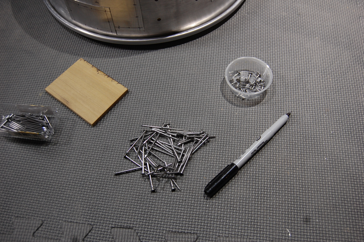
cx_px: 182
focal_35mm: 36
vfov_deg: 36.8
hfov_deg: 53.2
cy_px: 121
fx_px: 364
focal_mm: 24
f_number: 4.5
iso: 400
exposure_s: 1/80
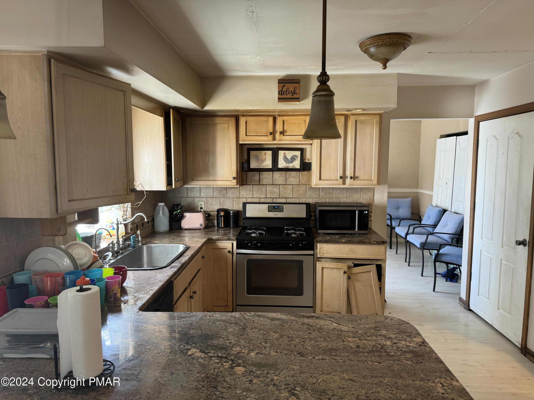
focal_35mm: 24
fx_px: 370
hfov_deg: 71.6
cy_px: 200
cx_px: 267
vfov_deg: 56.8
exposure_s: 1/60
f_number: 1.78
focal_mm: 6.86
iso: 160
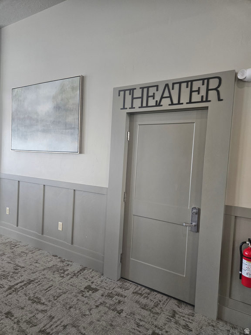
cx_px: 126
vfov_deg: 73.9
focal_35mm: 23
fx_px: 222
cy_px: 168
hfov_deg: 58.9
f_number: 1.8
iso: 320
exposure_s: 1/120
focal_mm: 5.4
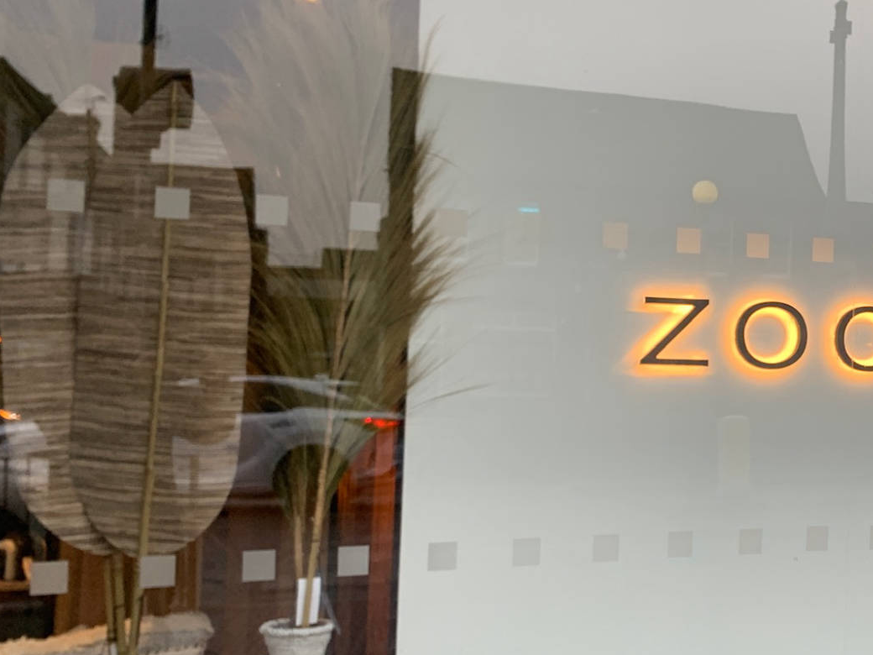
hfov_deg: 35.4
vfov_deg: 29.1
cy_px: 340
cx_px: 823
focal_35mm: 50
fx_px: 1261
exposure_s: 1/121
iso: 80
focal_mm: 4.25
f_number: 1.8
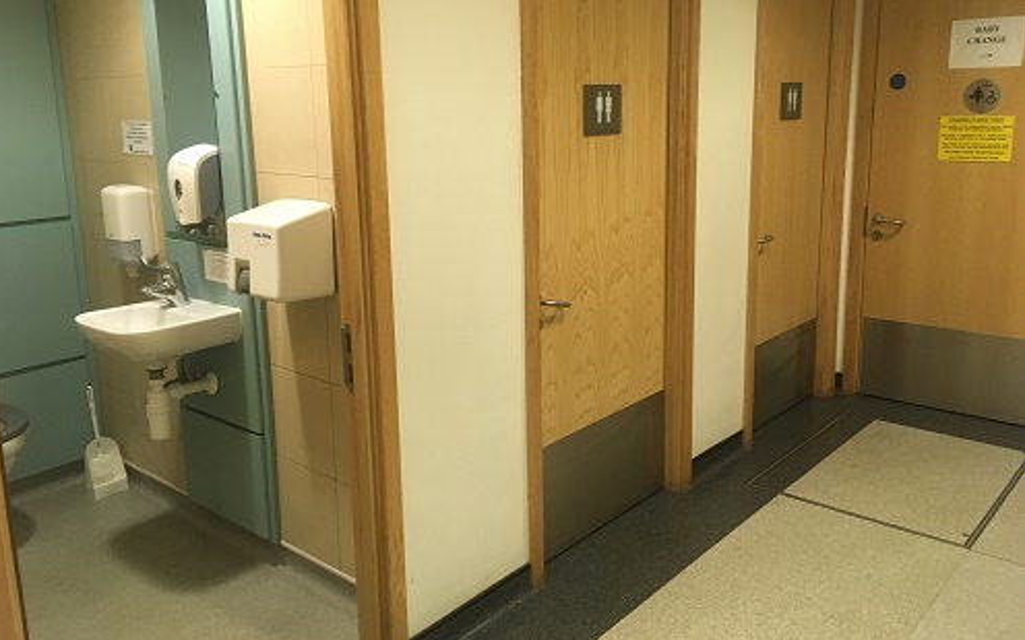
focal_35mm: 31
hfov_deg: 61.2
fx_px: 866
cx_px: 510
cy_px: 271
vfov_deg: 40.5
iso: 200
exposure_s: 1/33
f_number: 2.2
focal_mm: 4.15
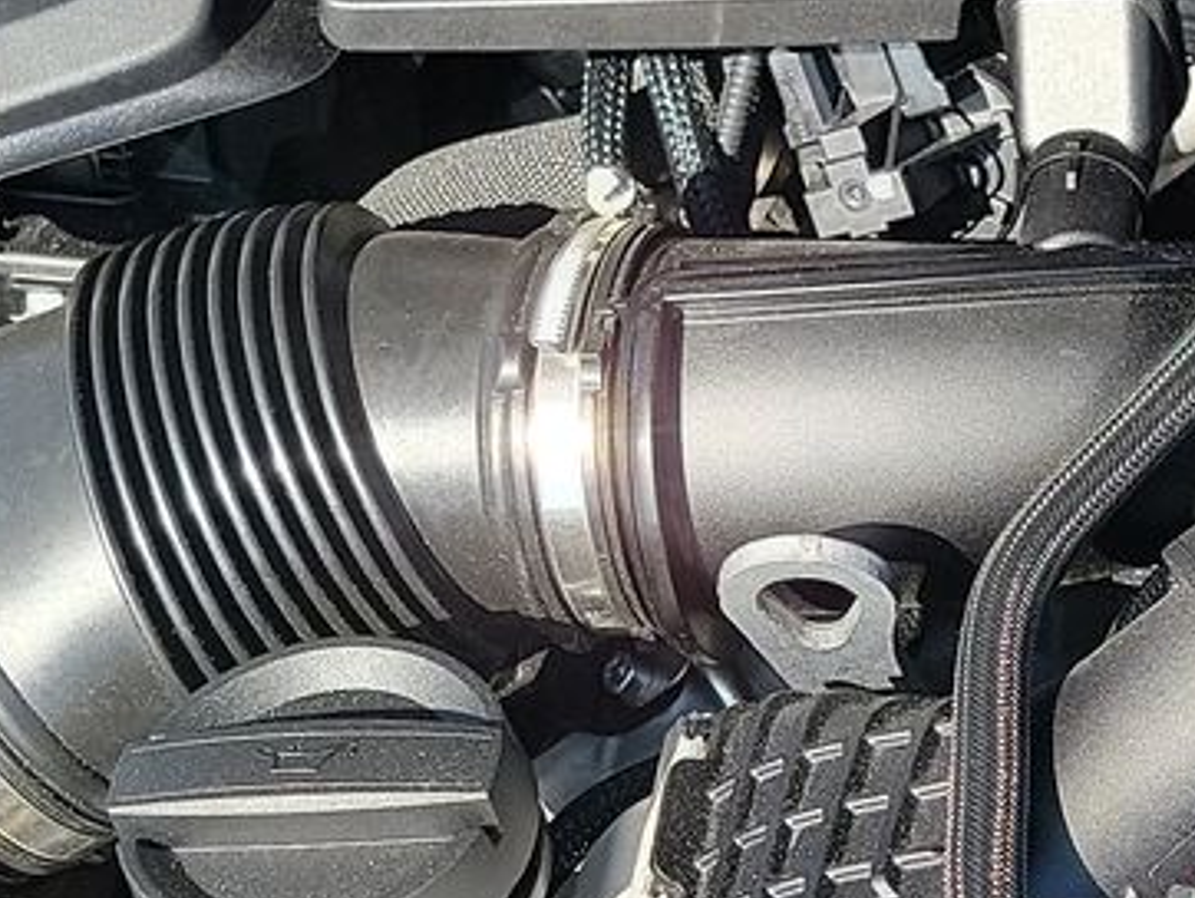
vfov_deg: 14.0
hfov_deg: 17.1
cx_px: 1700
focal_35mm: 106
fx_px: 3662
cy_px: 416
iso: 50
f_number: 1.8
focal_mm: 6.7
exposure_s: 1/173
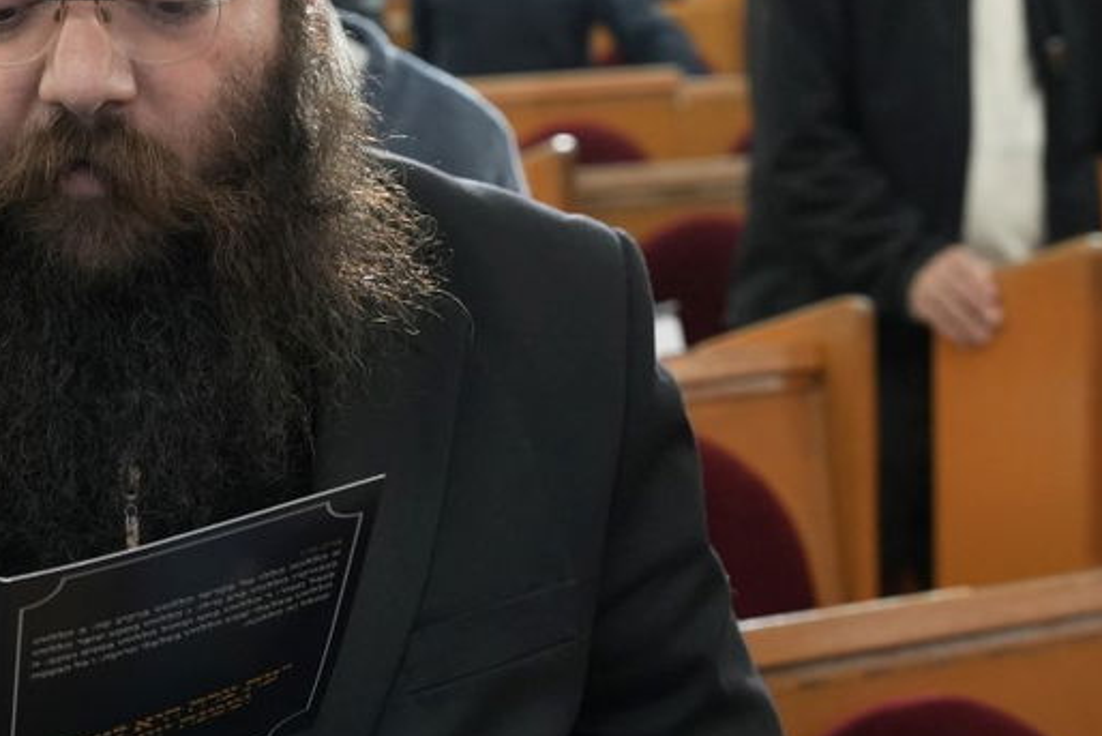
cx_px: 206
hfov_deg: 15.8
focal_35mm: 129
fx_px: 3936
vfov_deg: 10.7
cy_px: 254
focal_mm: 47.2
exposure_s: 1/200
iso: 2000
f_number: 4
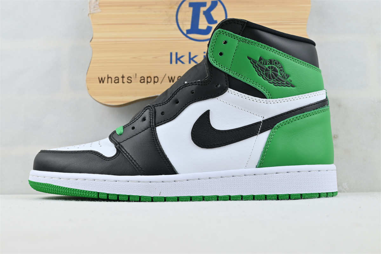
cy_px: 127
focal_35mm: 46
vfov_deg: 29.4
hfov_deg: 43.0
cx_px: 190
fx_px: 484
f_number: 4.8
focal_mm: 30.5
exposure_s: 1/50
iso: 100
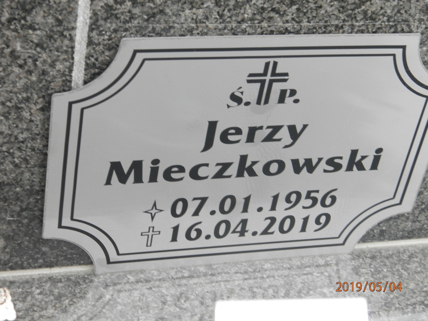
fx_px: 1014
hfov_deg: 23.8
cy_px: 160
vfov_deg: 18.0
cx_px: 214
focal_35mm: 82
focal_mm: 14.6
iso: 200
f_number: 4.2
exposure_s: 1/80
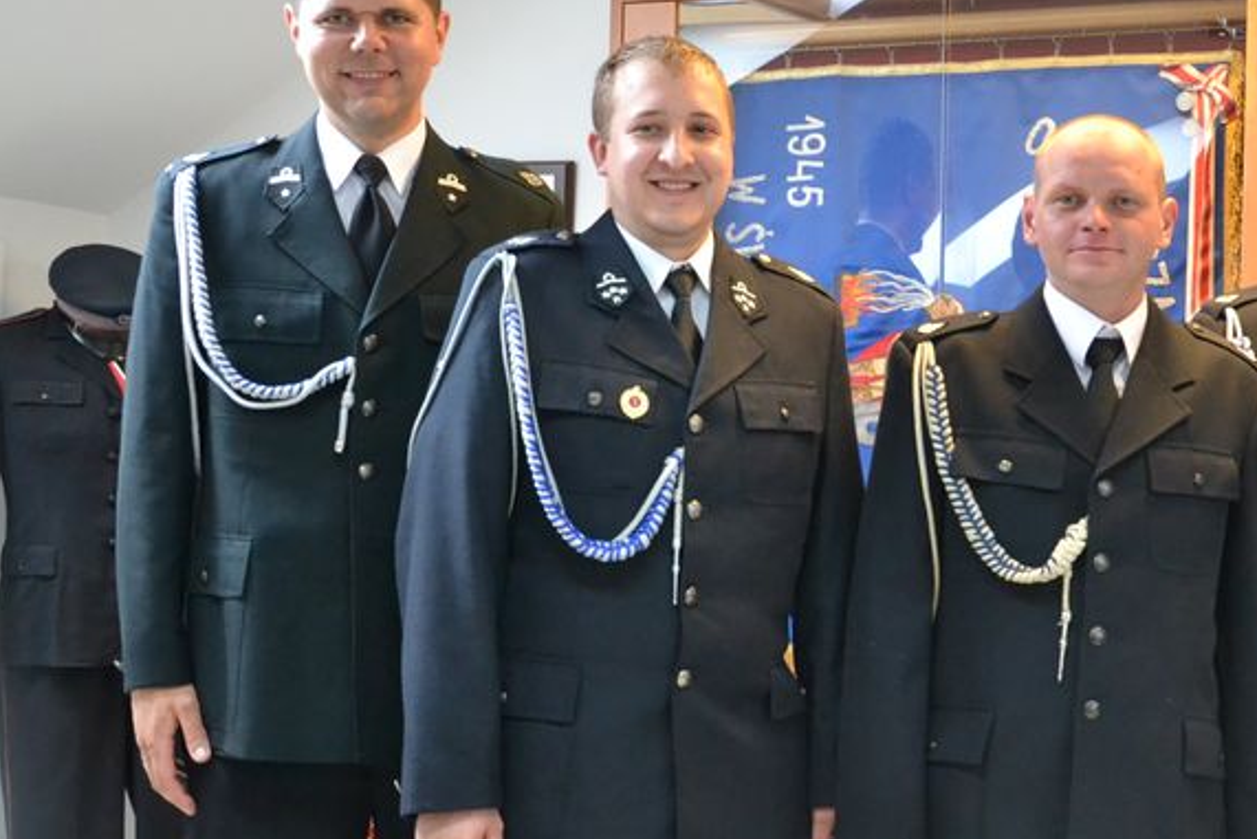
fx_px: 1816
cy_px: 443
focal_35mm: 52
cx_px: 916
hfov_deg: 37.4
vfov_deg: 26.0
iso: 3200
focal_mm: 22
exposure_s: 1/125
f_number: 3.8
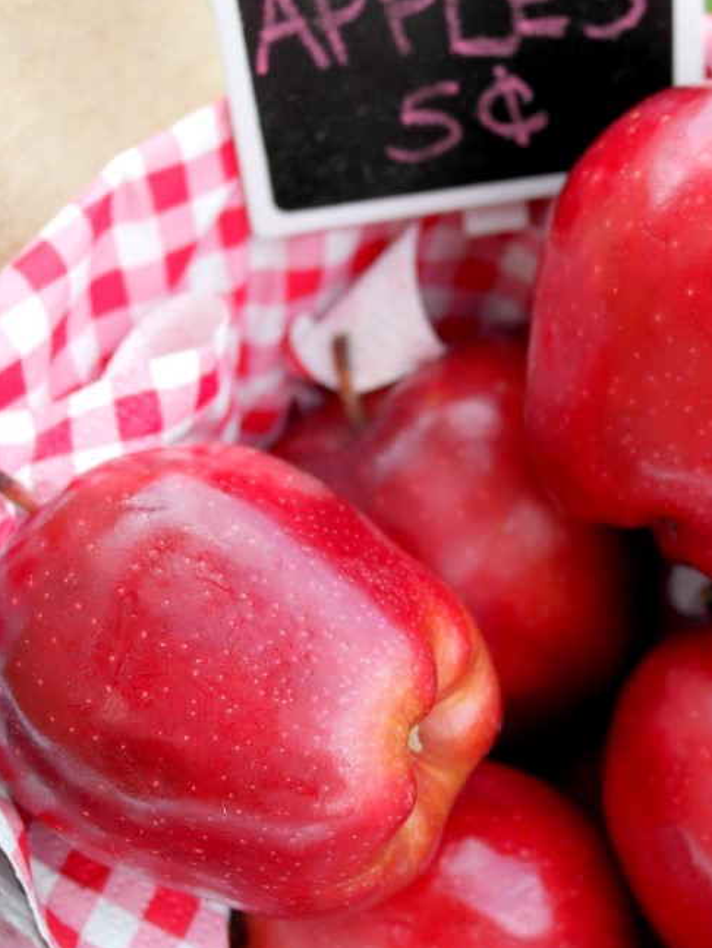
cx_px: 478
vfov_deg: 23.0
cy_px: 517
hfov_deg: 17.3
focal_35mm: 85
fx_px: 2329
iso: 200
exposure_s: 1/125
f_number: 4.5
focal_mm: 35
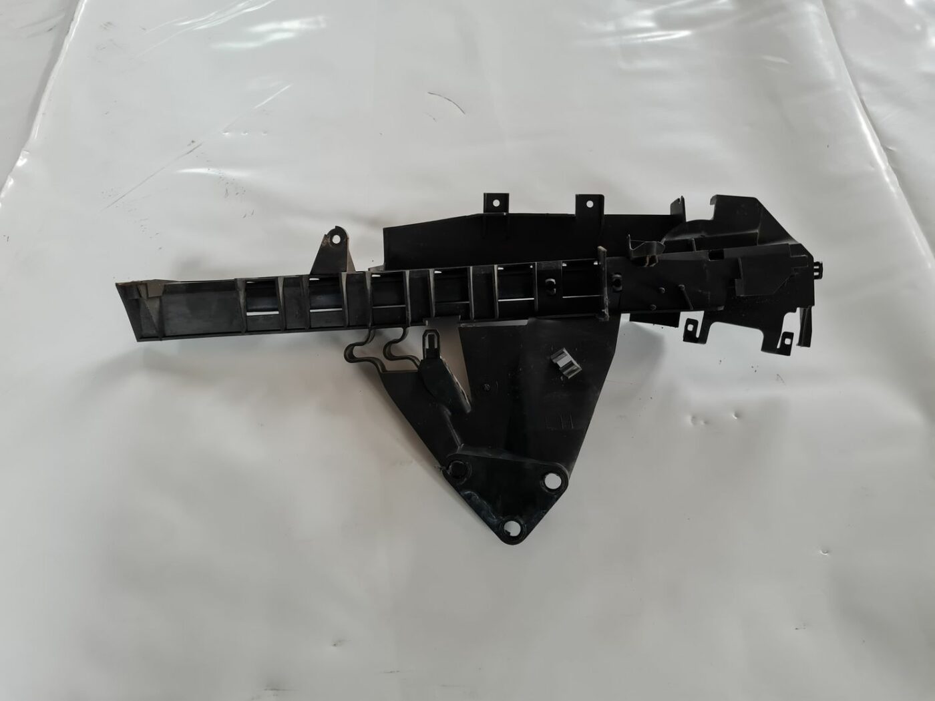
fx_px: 702
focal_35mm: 26
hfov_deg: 67.3
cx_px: 468
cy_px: 350
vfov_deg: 53.1
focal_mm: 5.4
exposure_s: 1/50
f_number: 1.8
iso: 320
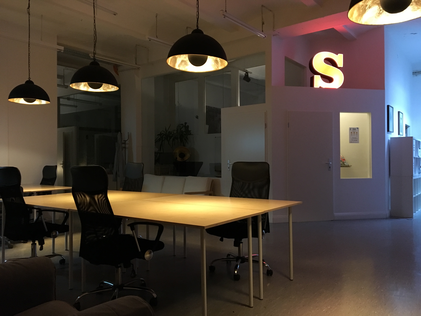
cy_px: 158
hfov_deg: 61.7
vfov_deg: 48.2
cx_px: 210
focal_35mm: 29
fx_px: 353
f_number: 2.2
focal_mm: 4.15
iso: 250
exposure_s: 1/17
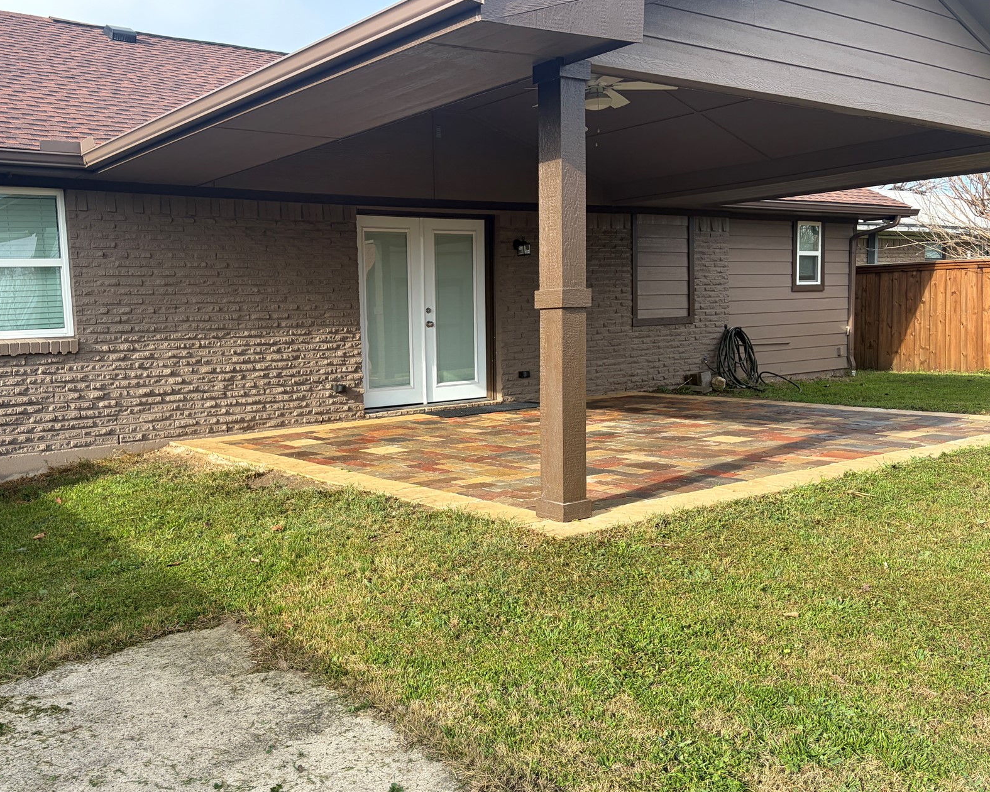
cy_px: 421
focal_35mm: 33
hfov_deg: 53.8
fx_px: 967
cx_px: 395
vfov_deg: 44.5
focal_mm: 5.96
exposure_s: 1/1048
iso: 64
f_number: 1.6
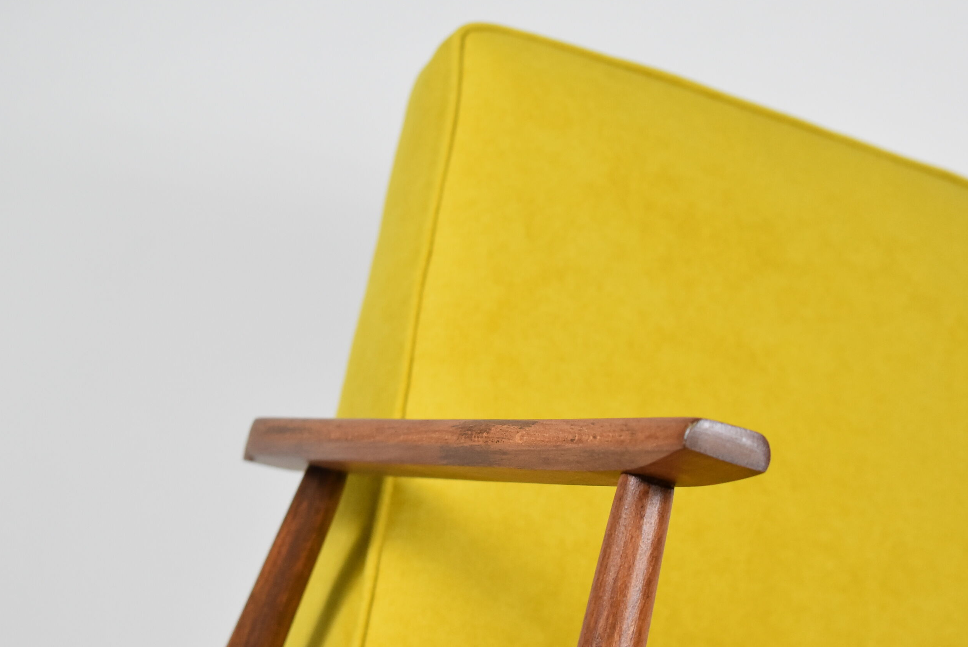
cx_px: 521
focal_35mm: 99
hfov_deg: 20.7
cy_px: 314
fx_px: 2653
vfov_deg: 13.9
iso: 1250
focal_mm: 55
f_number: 5.6
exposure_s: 1/125
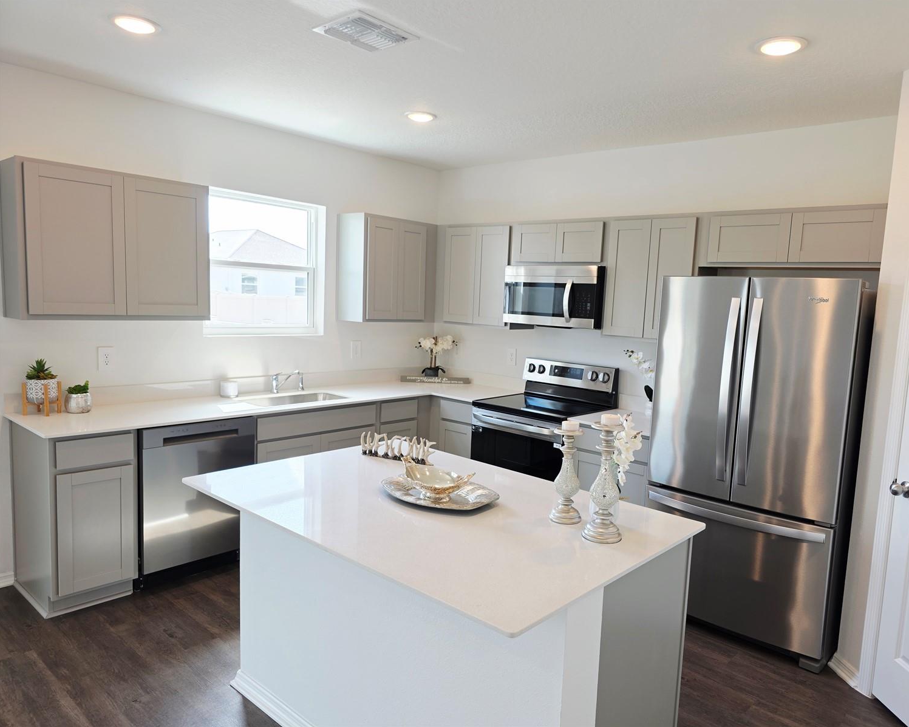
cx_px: 484
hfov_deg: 70.2
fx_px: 646
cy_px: 363
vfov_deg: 58.8
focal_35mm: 24
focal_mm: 6.3
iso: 32
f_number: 1.7
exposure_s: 1/120
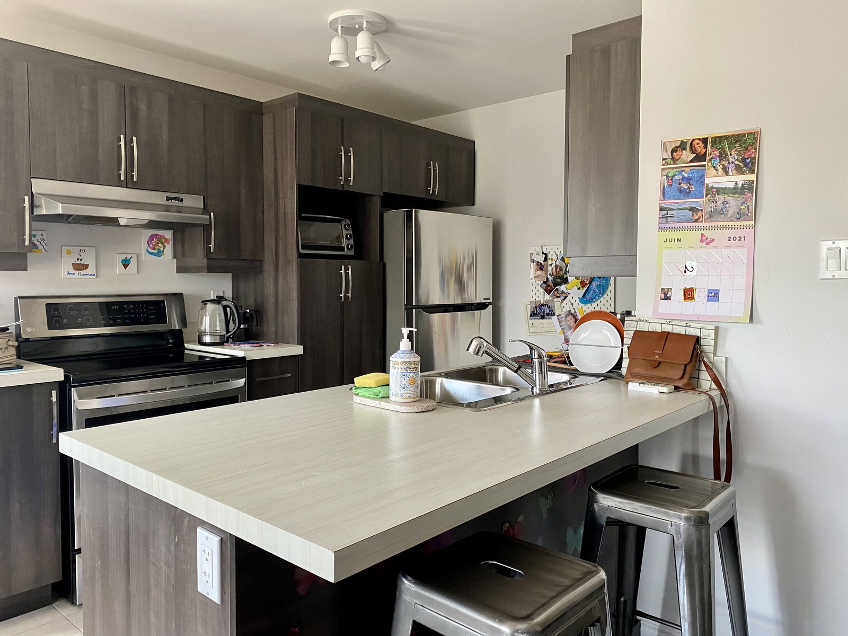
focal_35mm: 26
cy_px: 318
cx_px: 424
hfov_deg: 67.3
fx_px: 637
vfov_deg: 53.1
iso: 160
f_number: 1.8
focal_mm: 4.25
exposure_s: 1/60
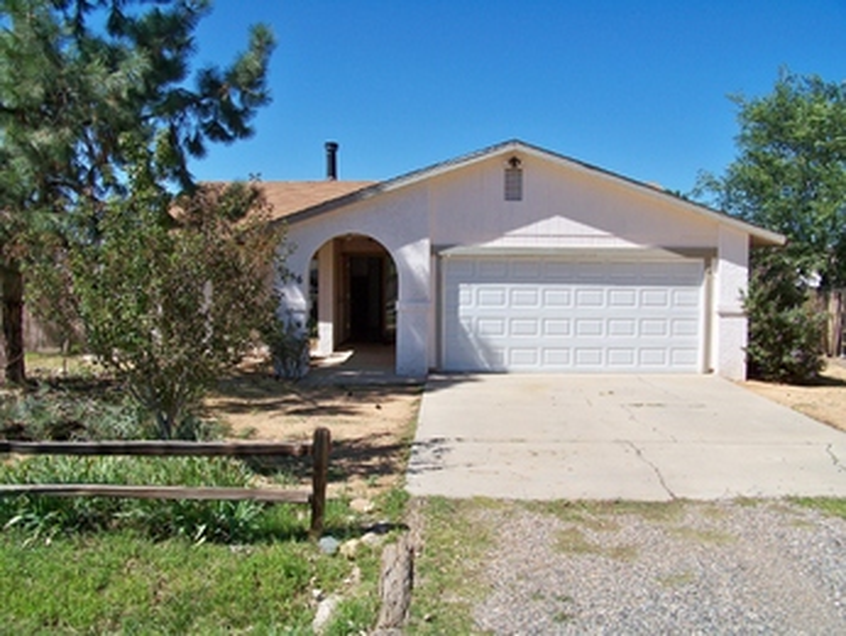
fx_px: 807
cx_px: 423
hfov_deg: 55.3
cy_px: 318
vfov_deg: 43.0
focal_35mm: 33
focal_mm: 5.85
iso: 64
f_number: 4
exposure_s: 1/500
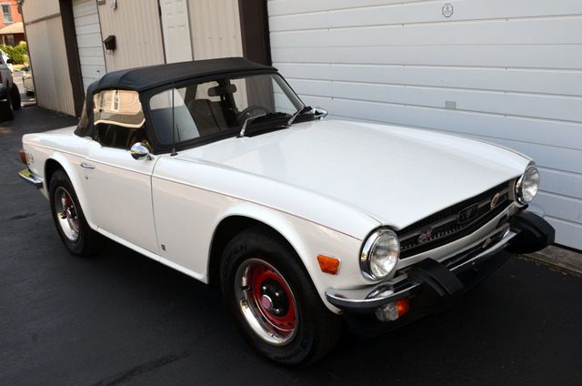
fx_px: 581
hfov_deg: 53.2
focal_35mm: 36
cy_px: 193
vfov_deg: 36.7
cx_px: 291
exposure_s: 1/250
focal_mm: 24
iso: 200
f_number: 8
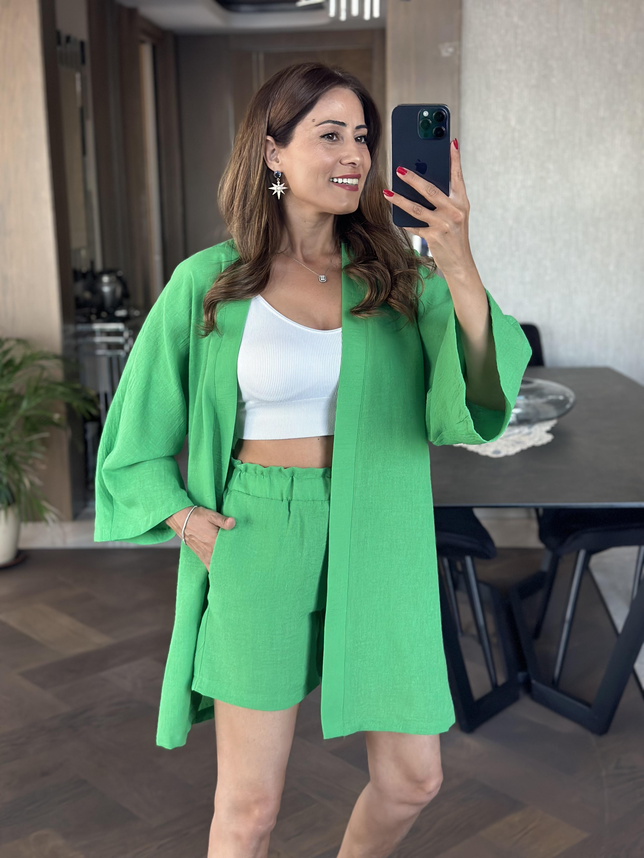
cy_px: 429
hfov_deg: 30.3
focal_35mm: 48
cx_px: 322
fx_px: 1191
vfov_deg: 39.7
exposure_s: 1/60
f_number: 1.78
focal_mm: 6.86
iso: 250
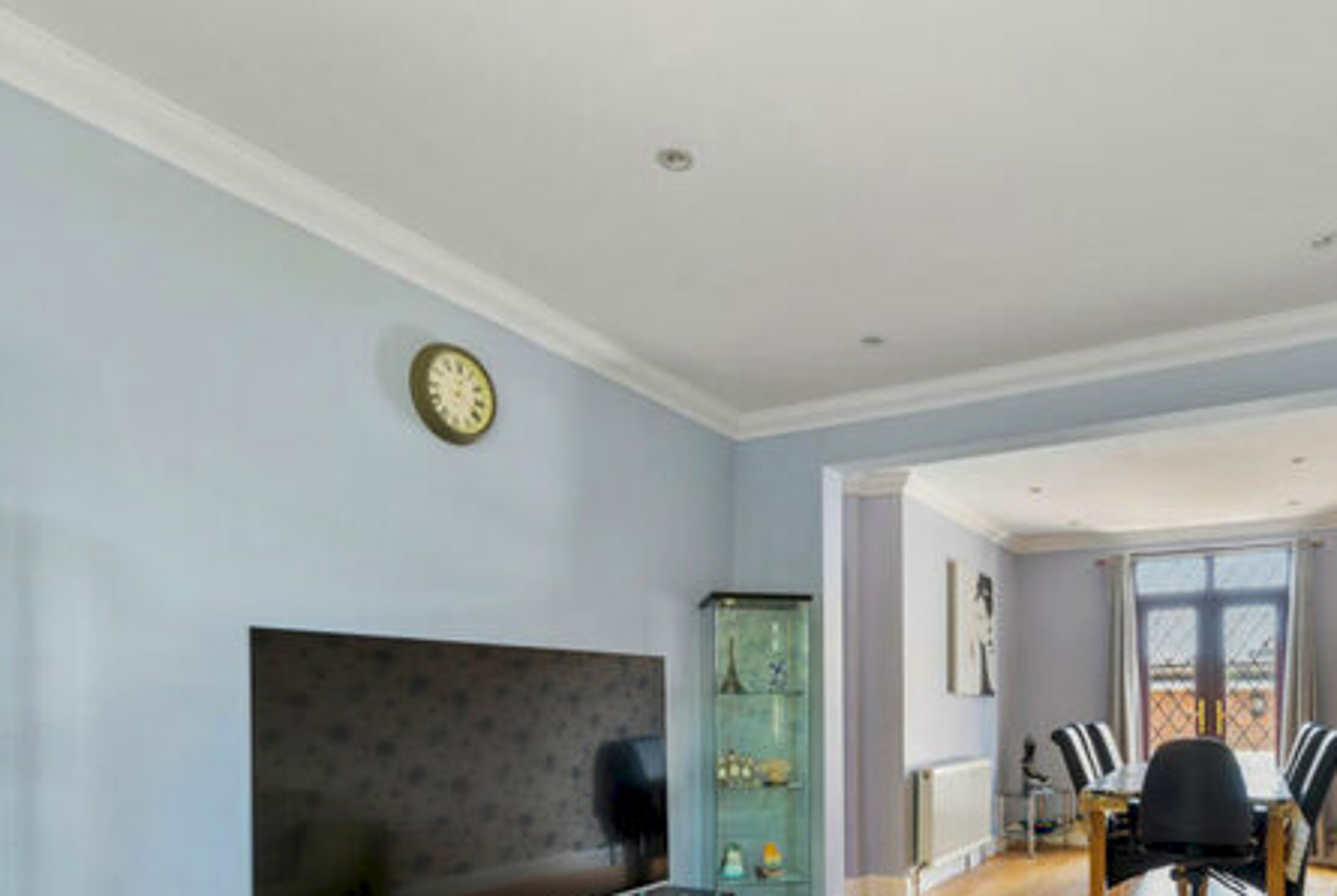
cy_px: 680
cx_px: 805
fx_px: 818
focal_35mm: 22
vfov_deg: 54.5
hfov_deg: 77.6
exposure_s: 6
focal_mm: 14
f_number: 11
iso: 50
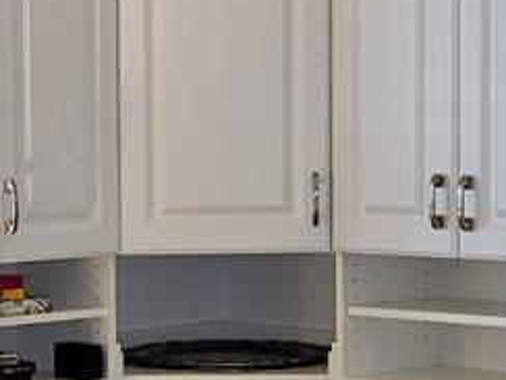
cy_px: 284
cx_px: 33
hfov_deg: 13.0
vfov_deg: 9.8
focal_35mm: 151
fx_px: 2207
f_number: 1.8
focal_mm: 5.4
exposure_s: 1/40
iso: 100
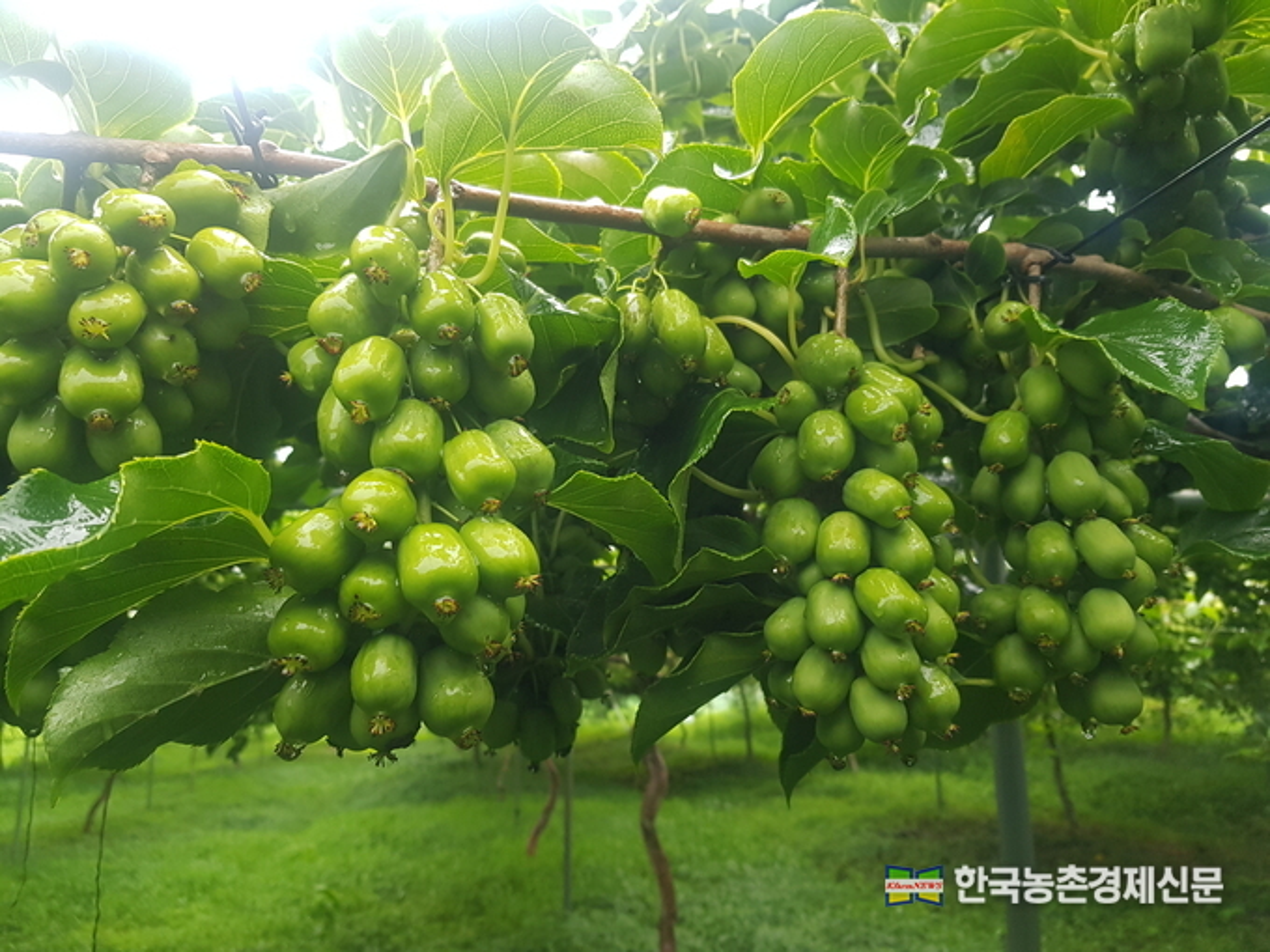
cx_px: 635
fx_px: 954
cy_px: 476
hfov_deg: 67.3
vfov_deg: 53.1
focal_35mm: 26
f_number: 1.7
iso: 100
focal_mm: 4.3
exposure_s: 1/50
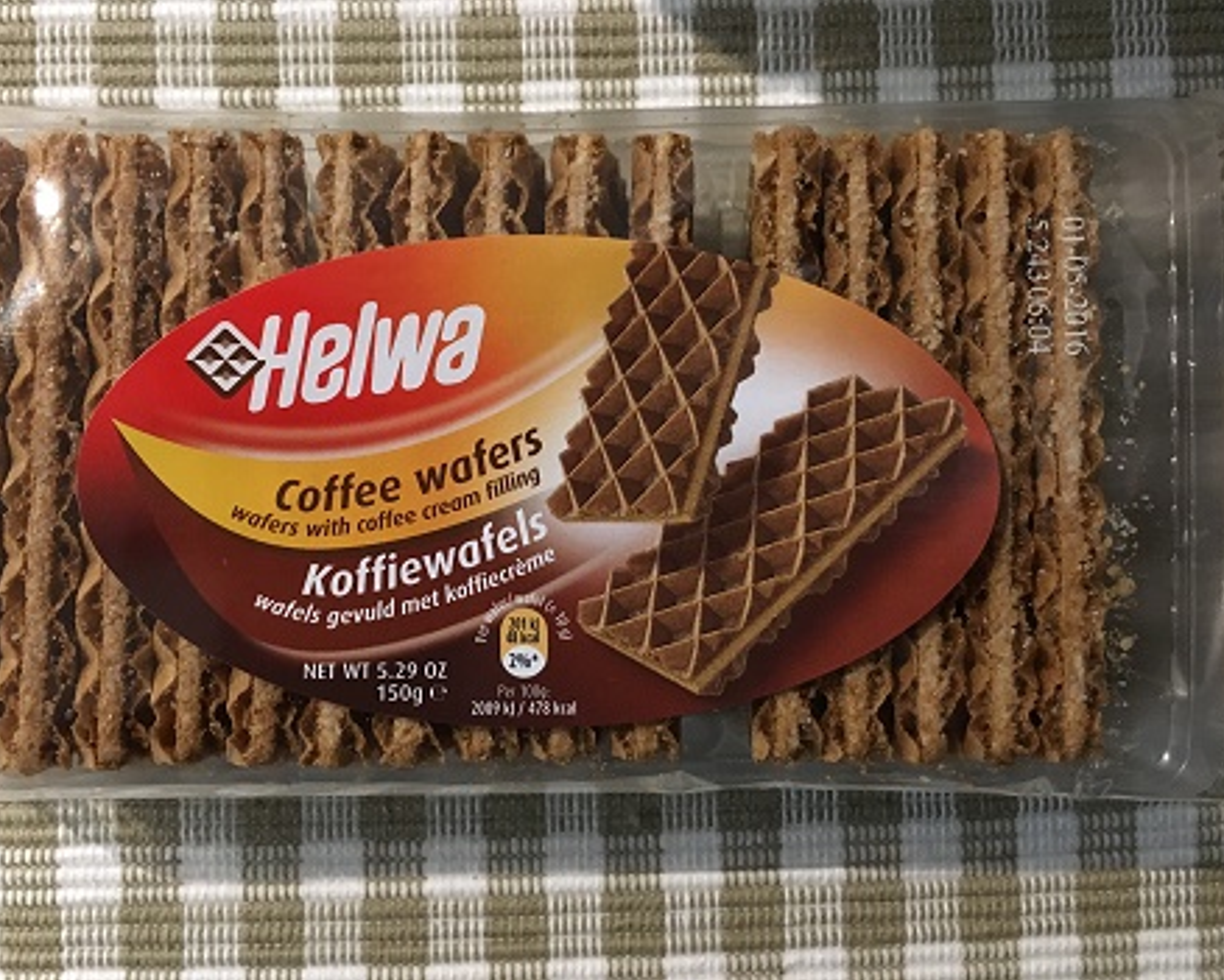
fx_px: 1124
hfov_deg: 57.1
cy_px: 491
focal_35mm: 31
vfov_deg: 47.2
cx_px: 567
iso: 400
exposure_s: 1/17
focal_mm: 4.15
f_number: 2.2
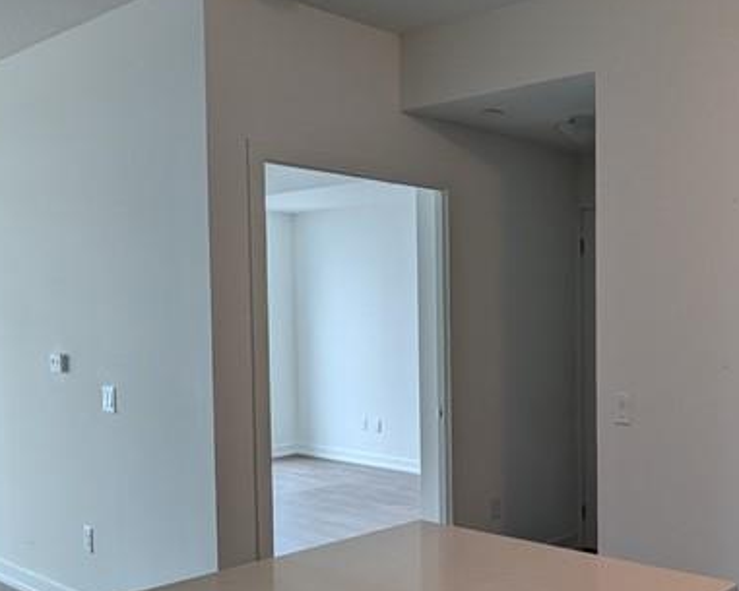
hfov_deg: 46.8
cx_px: 684
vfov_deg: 43.2
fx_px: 744
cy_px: 351
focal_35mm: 34
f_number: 2.2
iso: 48
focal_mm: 1.95
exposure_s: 1/60
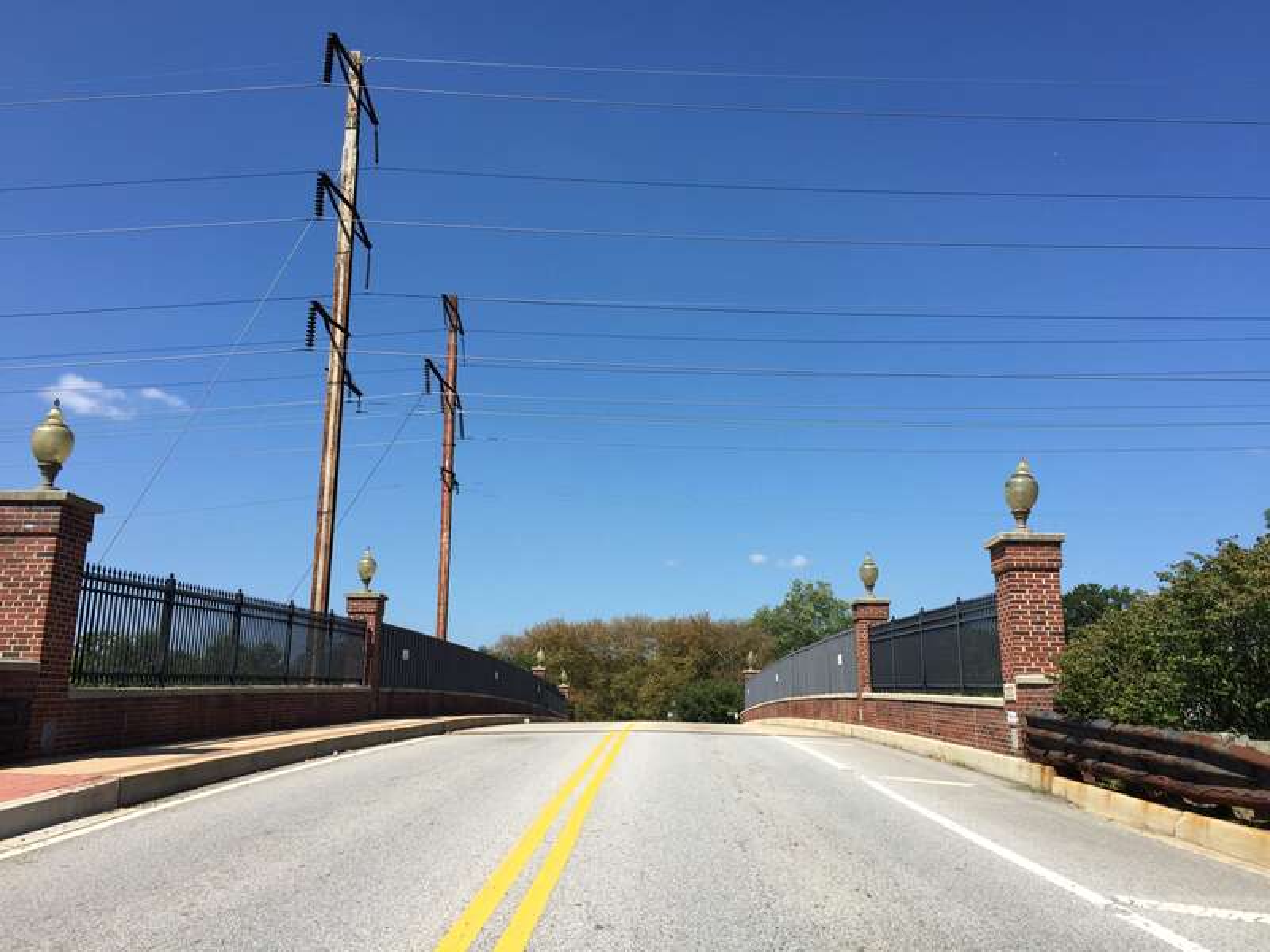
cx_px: 635
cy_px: 476
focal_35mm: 29
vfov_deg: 48.2
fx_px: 1064
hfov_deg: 61.7
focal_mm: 4.15
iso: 32
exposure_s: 1/2083
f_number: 2.2
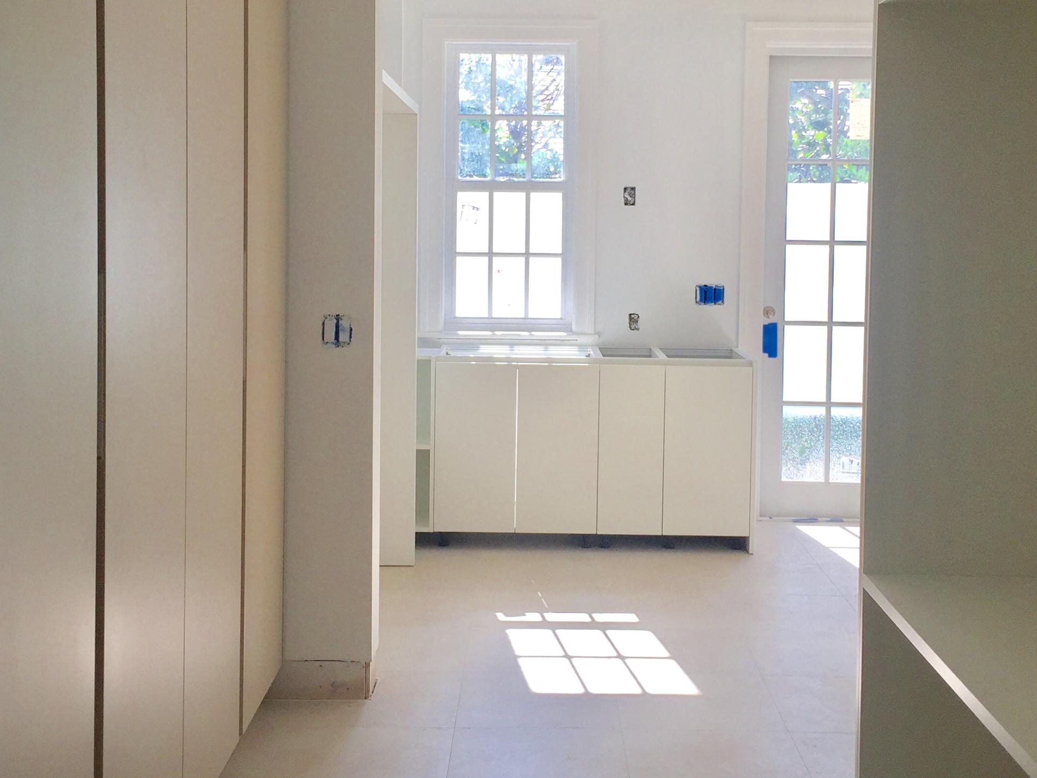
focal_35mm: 45
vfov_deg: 32.0
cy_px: 290
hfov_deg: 42.1
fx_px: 1348
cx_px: 535
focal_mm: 4.15
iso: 32
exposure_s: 1/253
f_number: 2.2
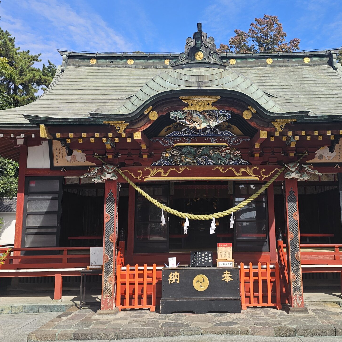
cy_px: 159
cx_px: 207
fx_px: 402
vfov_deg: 46.0
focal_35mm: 36
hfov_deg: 45.8
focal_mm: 6.3
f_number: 1.7
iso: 10
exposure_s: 1/487
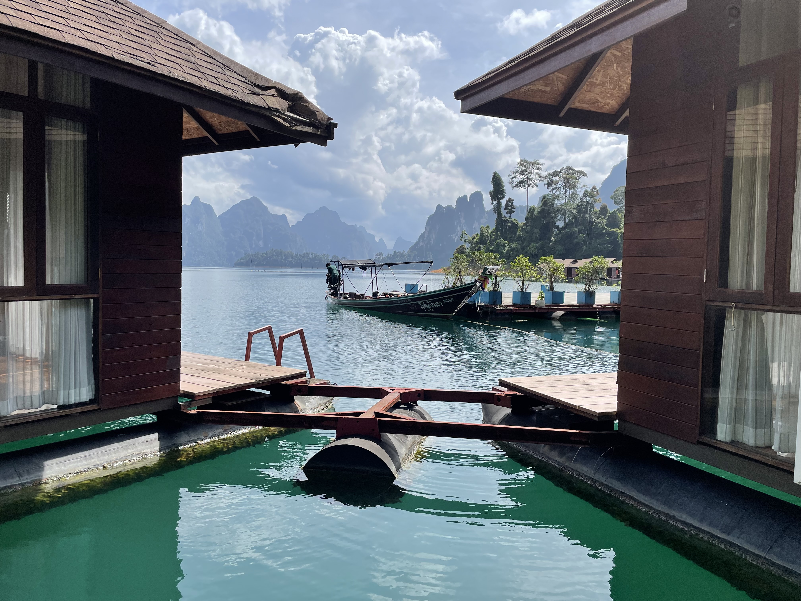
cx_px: 400
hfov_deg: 67.3
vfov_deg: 53.1
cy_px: 300
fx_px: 602
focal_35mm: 26
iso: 32
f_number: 1.6
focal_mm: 4.2
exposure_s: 1/3861
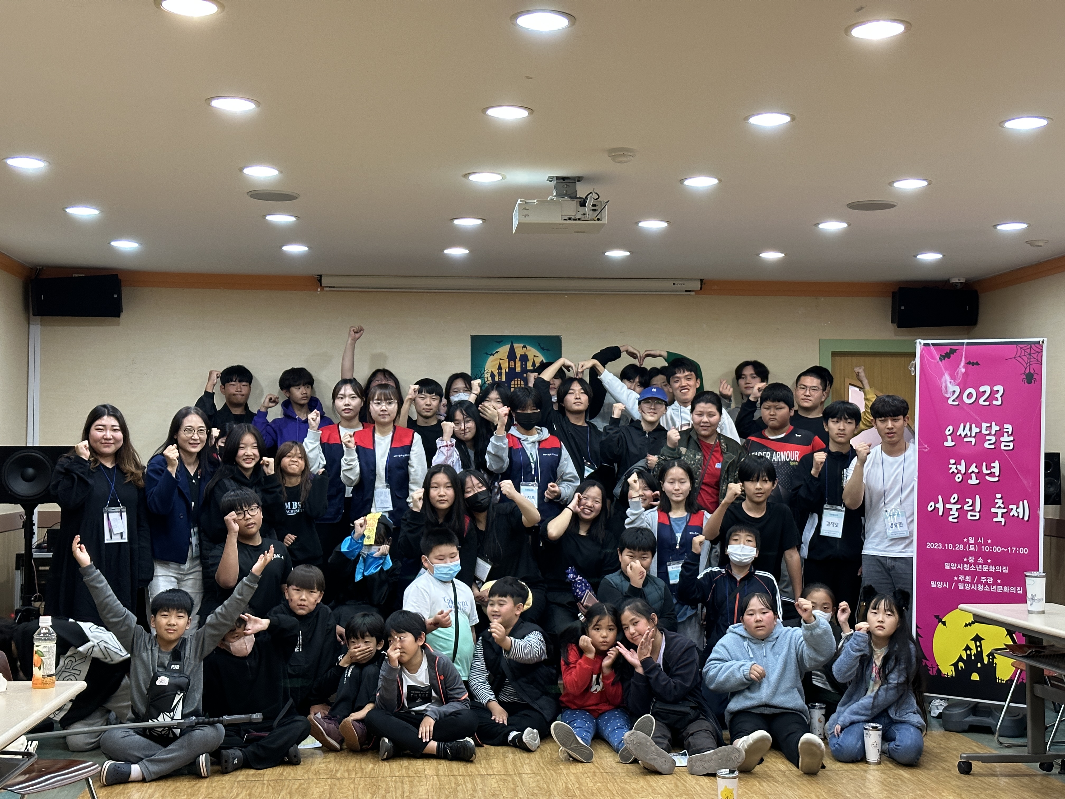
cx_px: 532
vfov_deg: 30.3
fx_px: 1477
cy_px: 400
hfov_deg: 39.7
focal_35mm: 48
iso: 200
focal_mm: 6.86
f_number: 1.78
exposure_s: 1/60
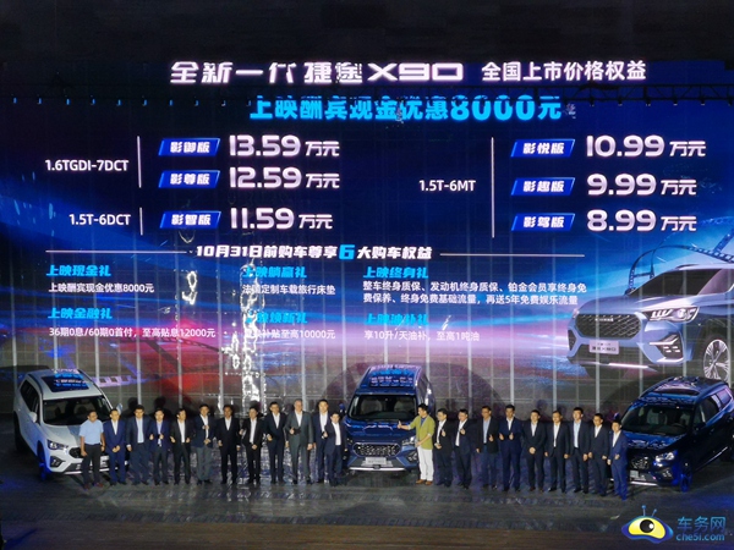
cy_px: 275
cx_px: 367
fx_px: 2714
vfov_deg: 11.6
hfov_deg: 15.4
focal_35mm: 128
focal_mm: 7.48
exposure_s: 1/100
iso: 100
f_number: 2.4
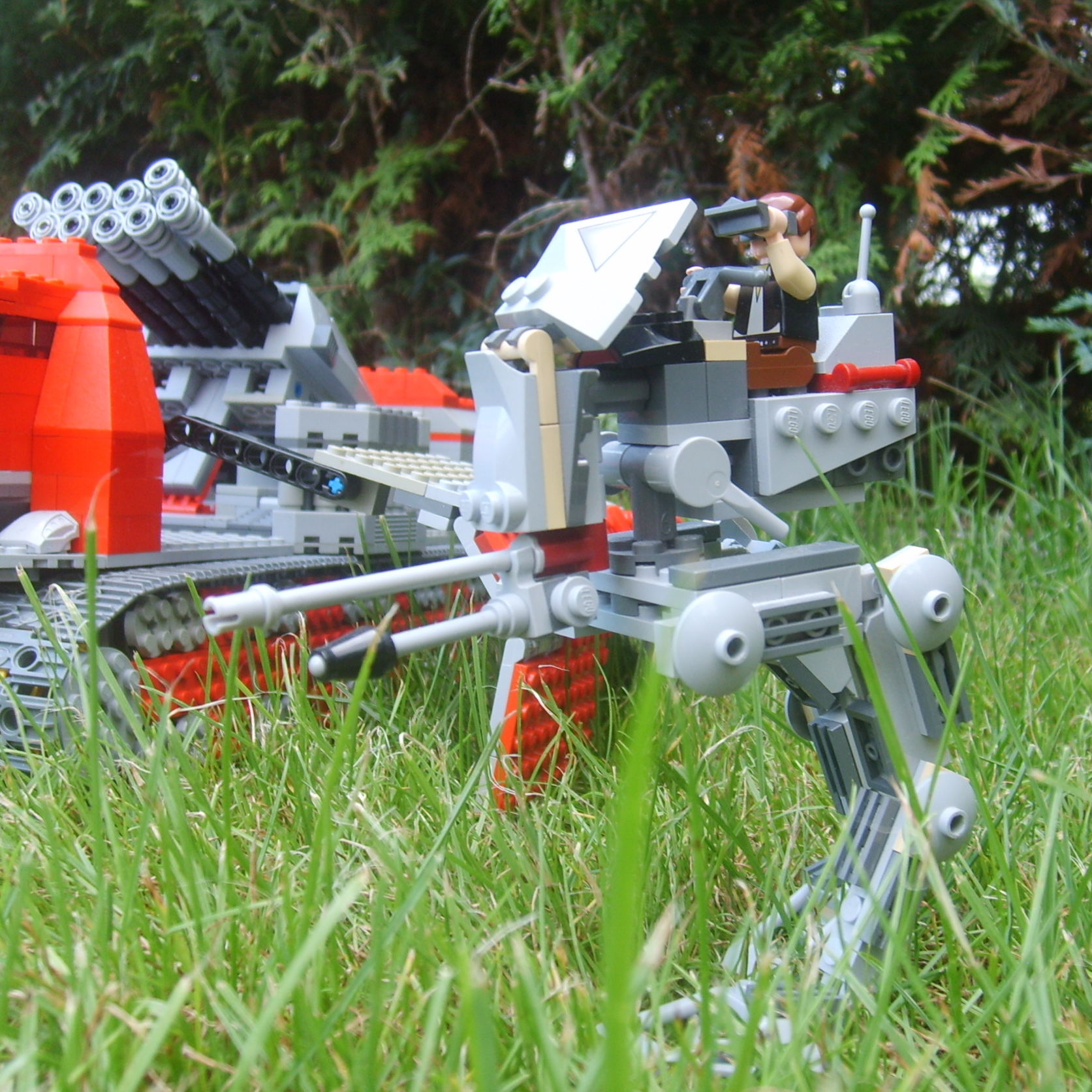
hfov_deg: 39.8
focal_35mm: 42
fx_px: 1499
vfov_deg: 40.0
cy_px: 537
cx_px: 663
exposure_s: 1/60
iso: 50
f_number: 2.8
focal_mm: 5.8
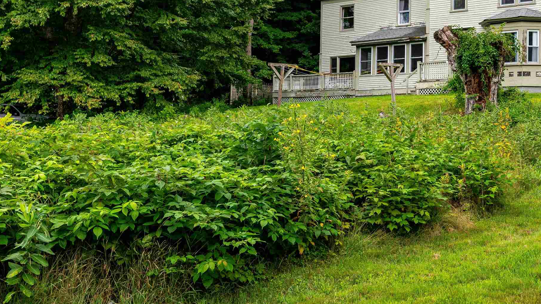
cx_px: 453
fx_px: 760
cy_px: 92
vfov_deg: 22.5
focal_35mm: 53
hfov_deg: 37.4
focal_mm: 30
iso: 320
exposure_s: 1/400
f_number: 7.1
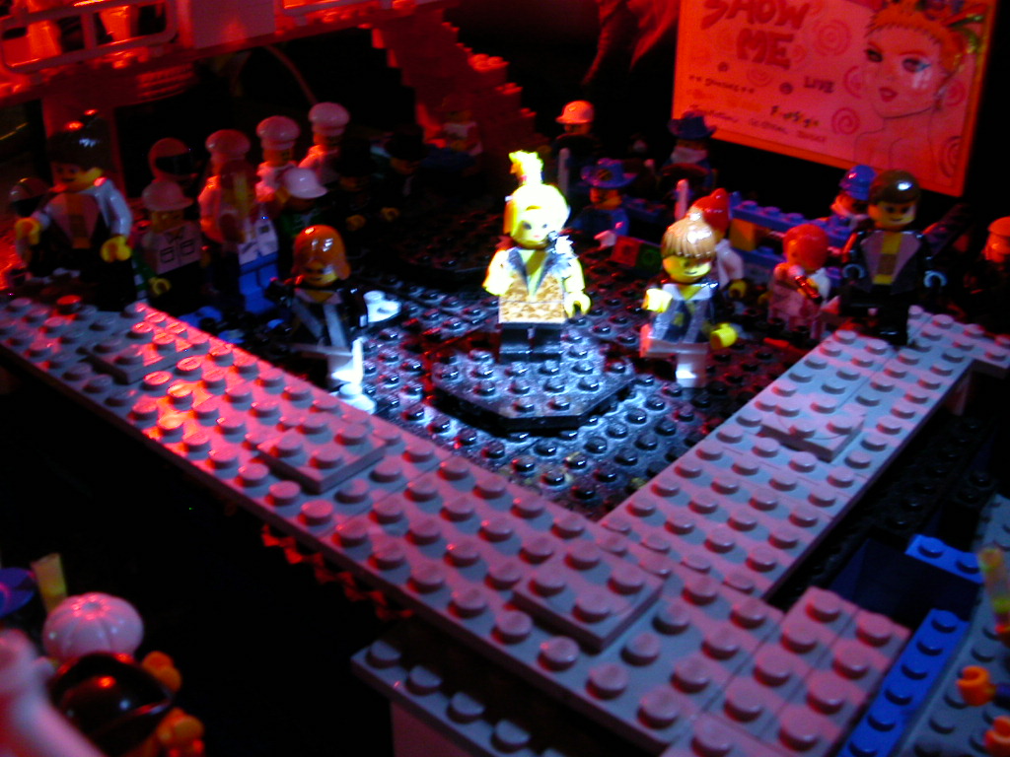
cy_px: 378
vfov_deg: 38.7
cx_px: 505
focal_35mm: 37
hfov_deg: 50.1
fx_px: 1080
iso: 200
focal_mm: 5.6
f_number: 2.7
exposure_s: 1
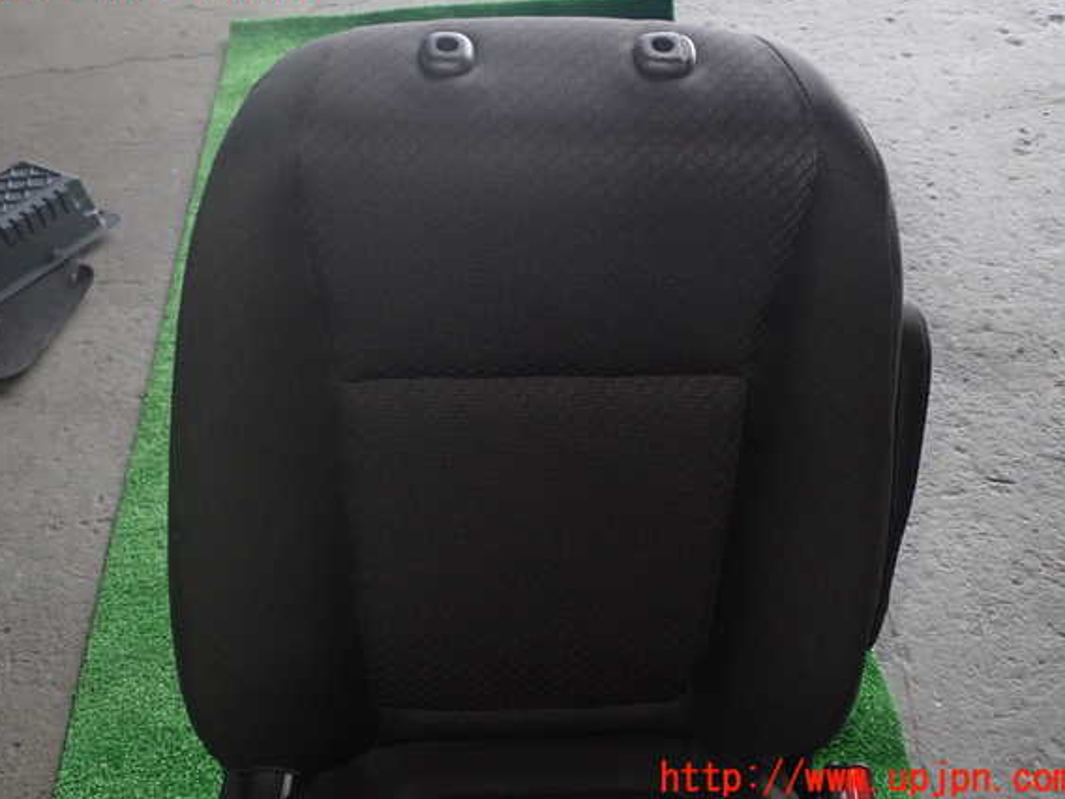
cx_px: 521
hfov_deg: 49.0
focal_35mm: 38
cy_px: 381
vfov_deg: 37.7
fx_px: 1169
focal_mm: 6.37
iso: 400
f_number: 7.1
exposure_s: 1/40
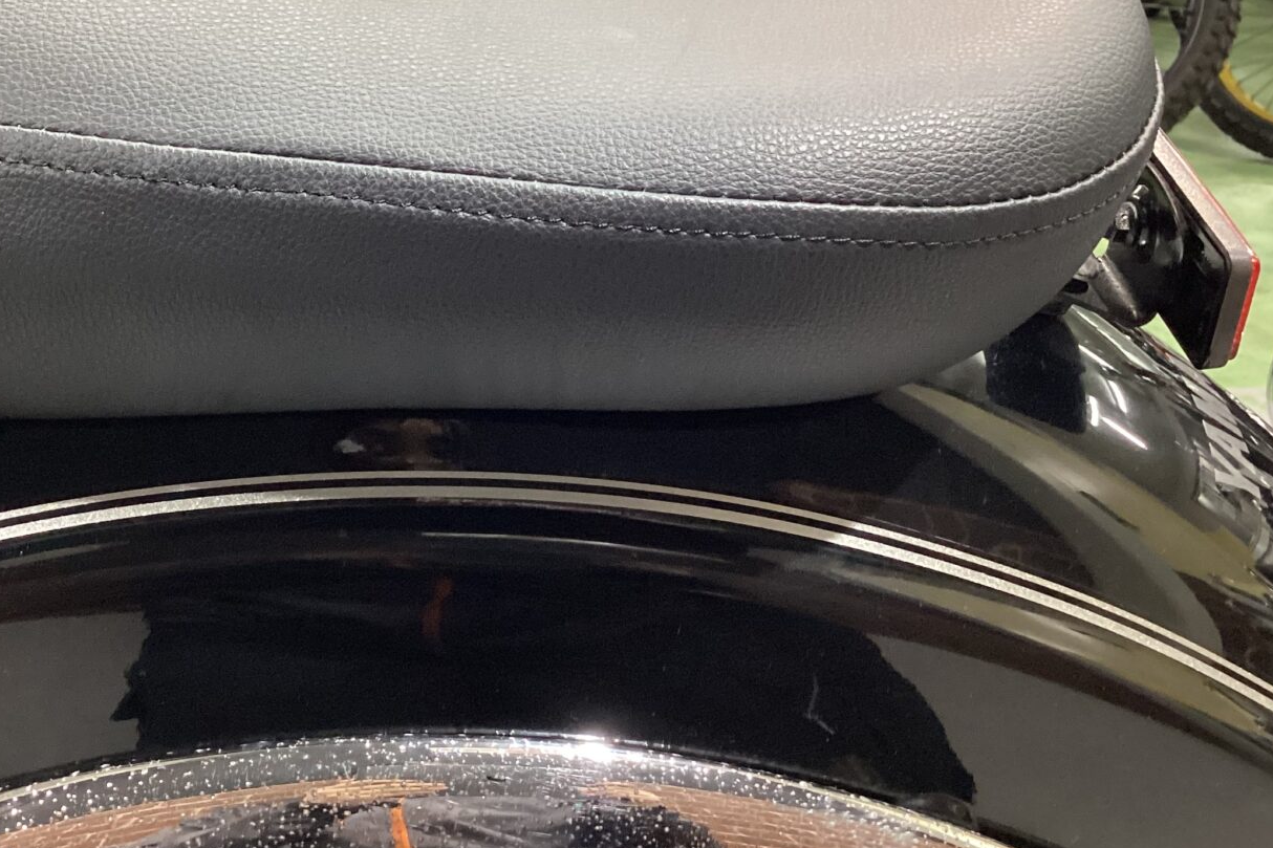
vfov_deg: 26.3
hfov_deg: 38.5
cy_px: 249
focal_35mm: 51
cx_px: 444
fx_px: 1803
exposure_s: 1/40
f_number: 2.4
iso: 320
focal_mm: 3.3
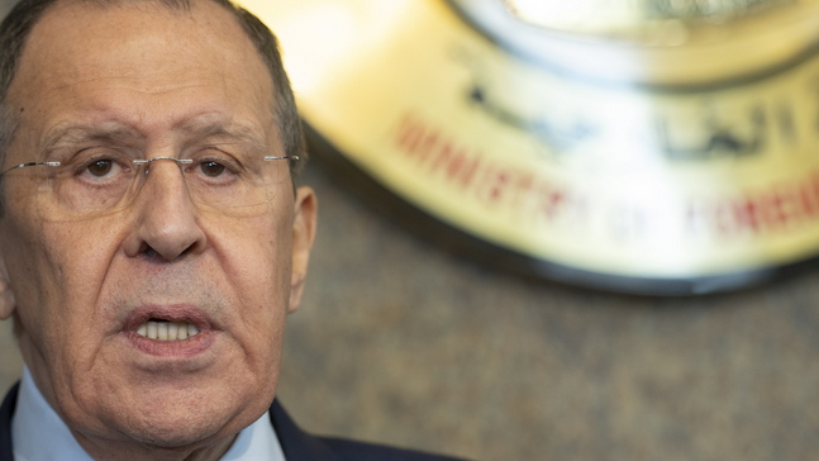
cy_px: 258
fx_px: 5060
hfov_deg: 9.3
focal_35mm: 233
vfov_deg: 5.2
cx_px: 394
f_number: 2.8
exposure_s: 1/125
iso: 1250
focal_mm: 160
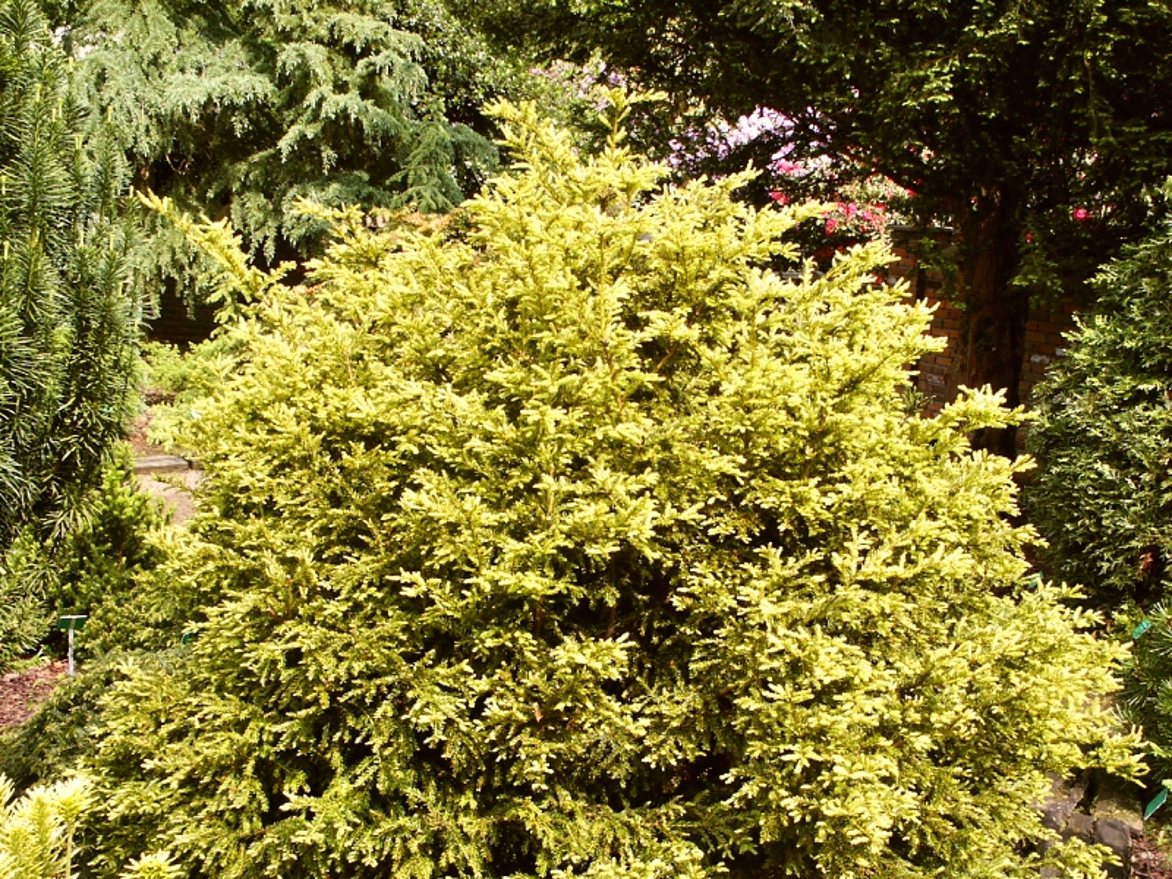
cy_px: 440
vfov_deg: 33.6
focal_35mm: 43
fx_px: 1456
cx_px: 586
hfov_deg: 43.9
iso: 64
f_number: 8
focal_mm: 8.96
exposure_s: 1/45
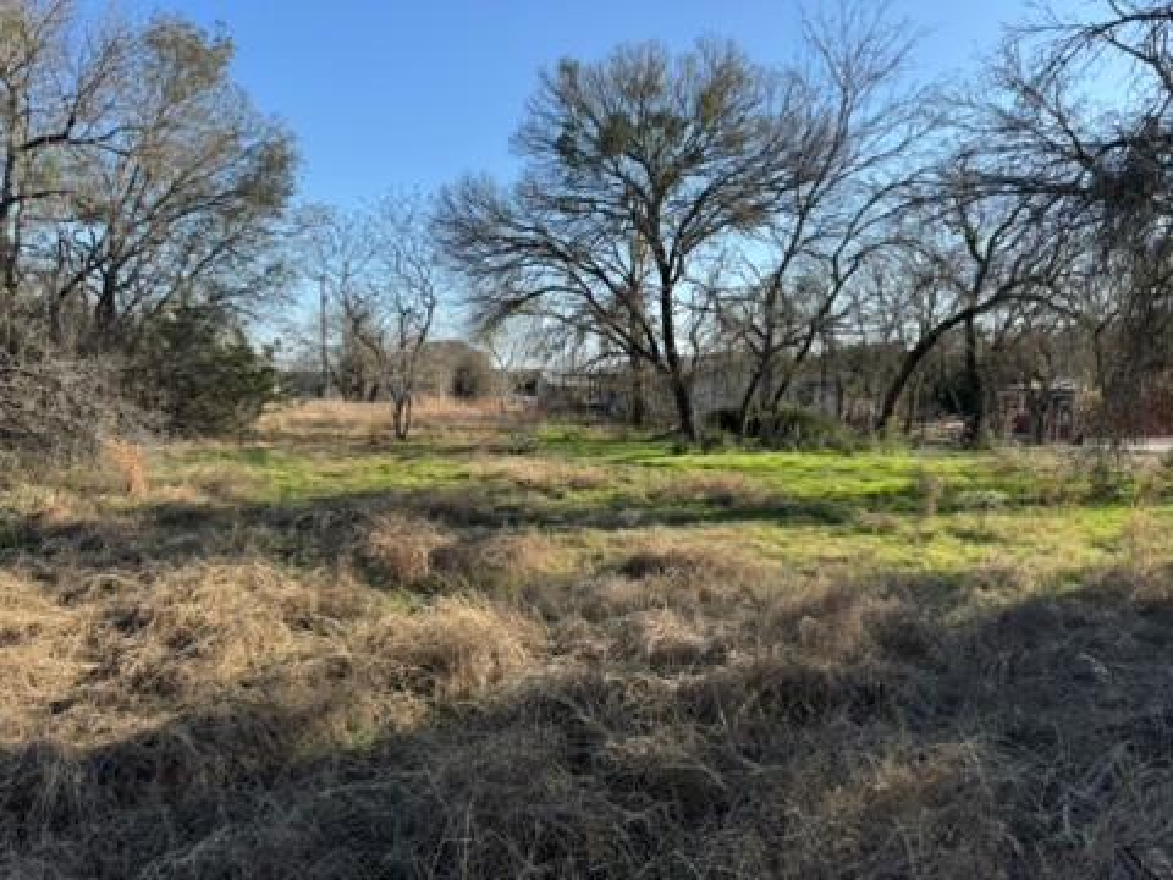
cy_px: 440
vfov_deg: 56.8
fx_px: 813
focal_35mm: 24
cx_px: 586
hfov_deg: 71.6
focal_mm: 6.76
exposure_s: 1/1869
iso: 80
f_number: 1.78
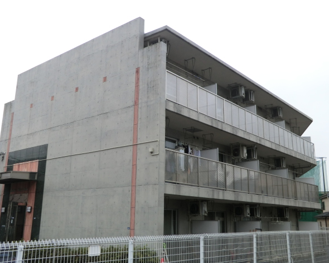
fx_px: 351
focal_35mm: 36
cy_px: 132
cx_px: 163
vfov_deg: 41.2
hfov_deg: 50.3
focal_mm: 6.1
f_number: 3.6
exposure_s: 1/250
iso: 80
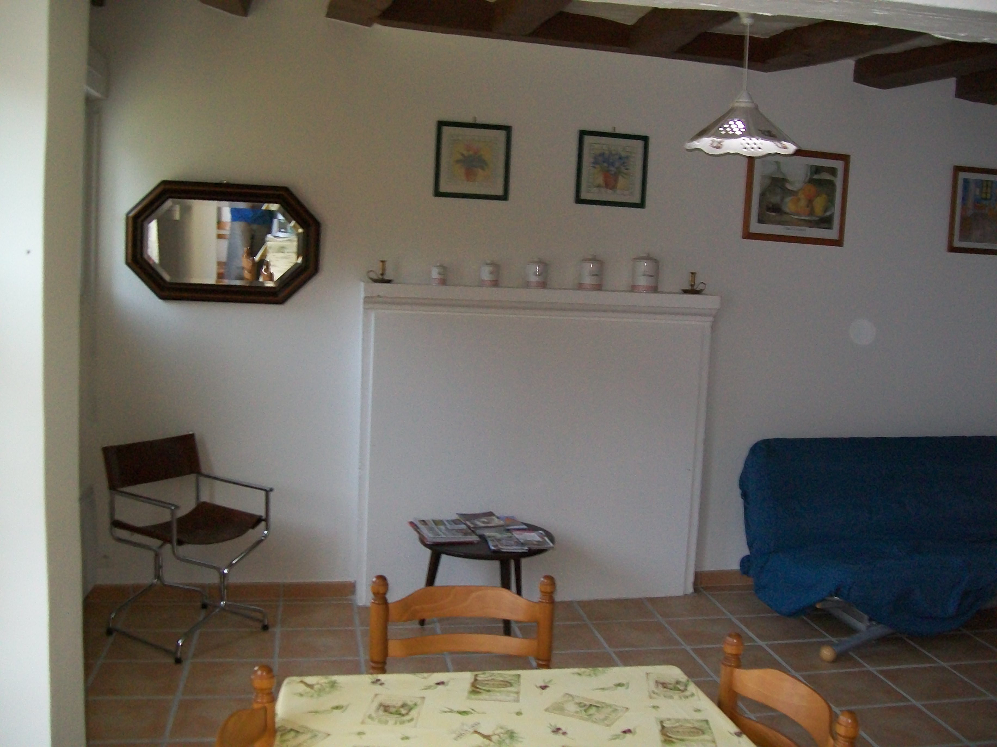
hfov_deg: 54.0
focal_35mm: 34
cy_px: 374
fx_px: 979
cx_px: 498
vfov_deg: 41.8
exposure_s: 1/60
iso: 160
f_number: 2.7
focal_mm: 6.1
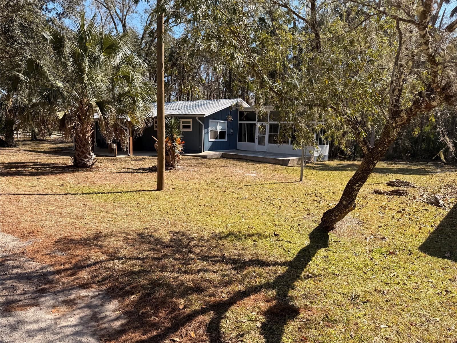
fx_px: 317
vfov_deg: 56.8
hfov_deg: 71.6
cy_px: 172
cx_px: 228
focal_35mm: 24
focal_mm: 6.76
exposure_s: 1/2232
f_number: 1.78
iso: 80
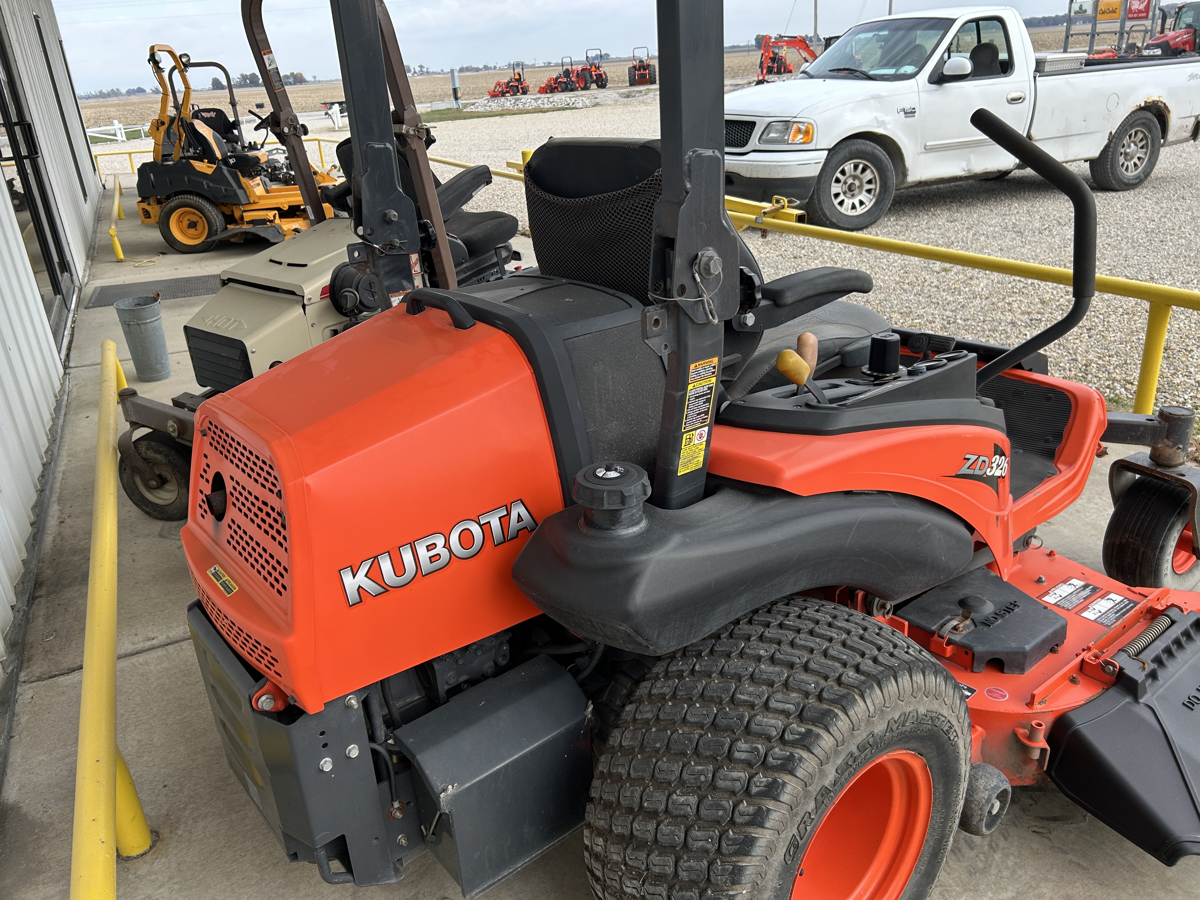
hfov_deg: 67.3
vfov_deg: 53.1
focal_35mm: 26
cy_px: 450
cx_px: 600
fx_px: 901
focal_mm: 5.7
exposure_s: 1/639
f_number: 1.5
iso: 50
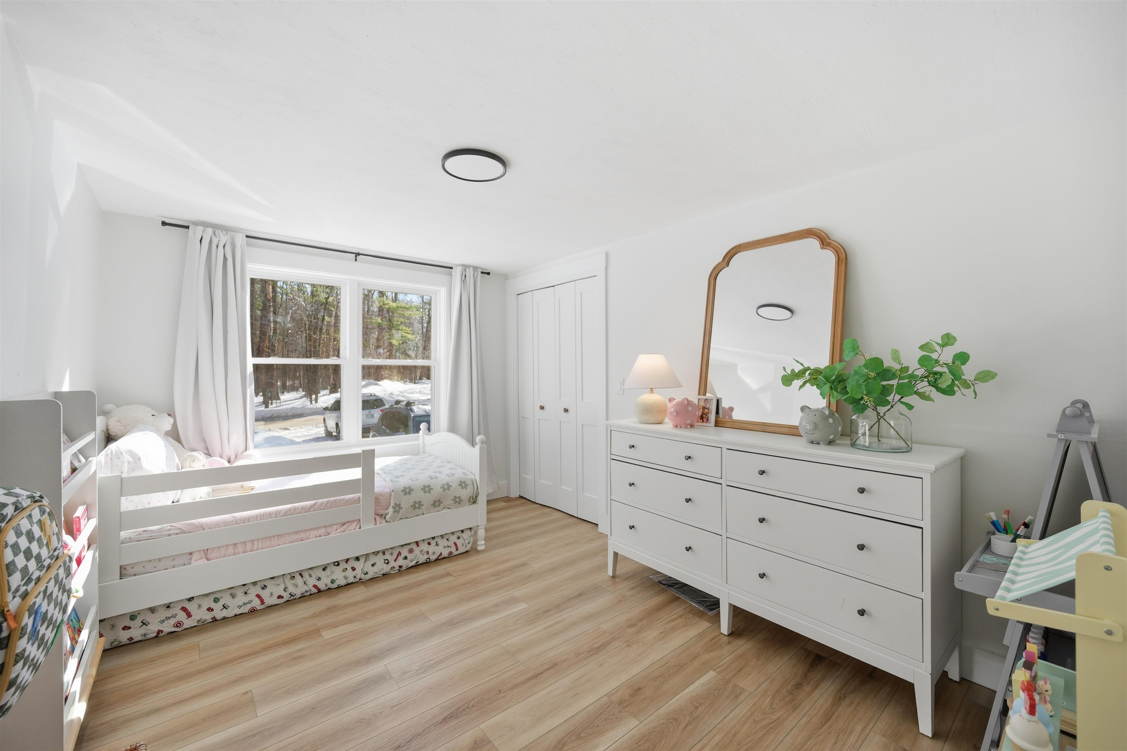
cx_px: 564
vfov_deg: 81.2
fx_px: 438
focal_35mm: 14
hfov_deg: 104.3
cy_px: 376
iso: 320
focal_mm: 14
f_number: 4.5
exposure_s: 1/640
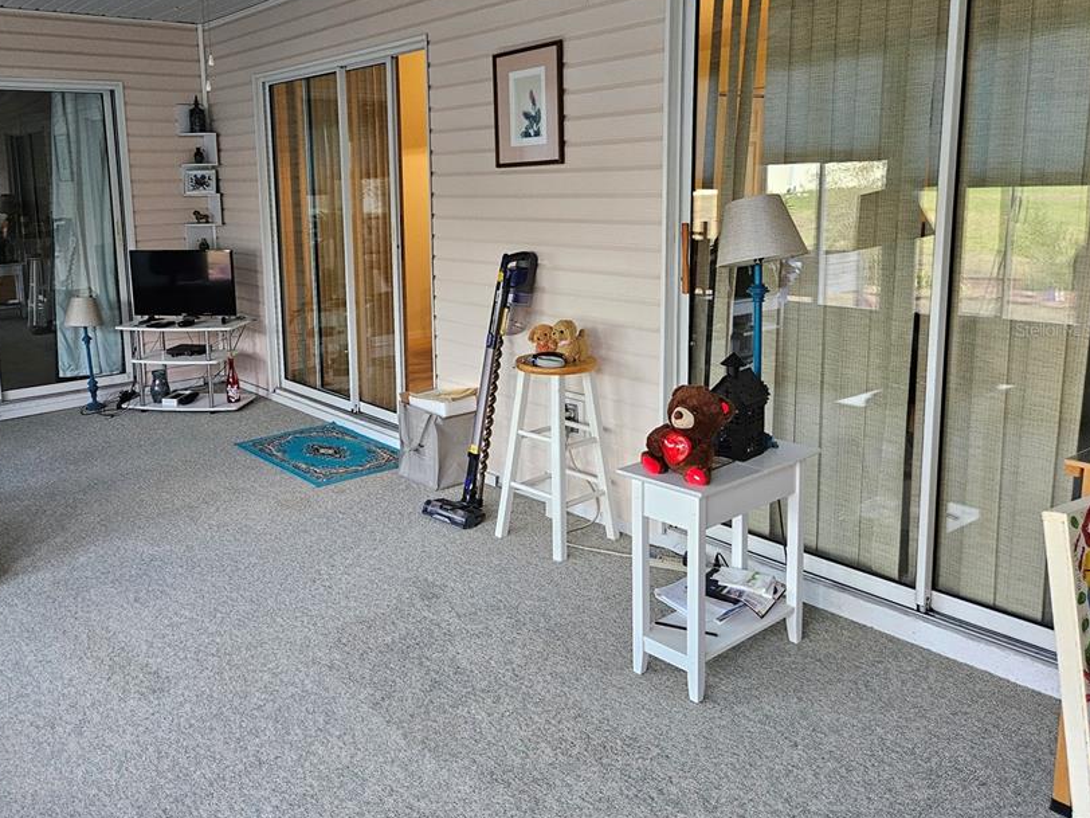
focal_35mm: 29
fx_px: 913
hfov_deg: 60.8
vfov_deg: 48.0
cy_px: 329
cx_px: 409
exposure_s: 1/240
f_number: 1.8
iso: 400
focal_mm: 5.4
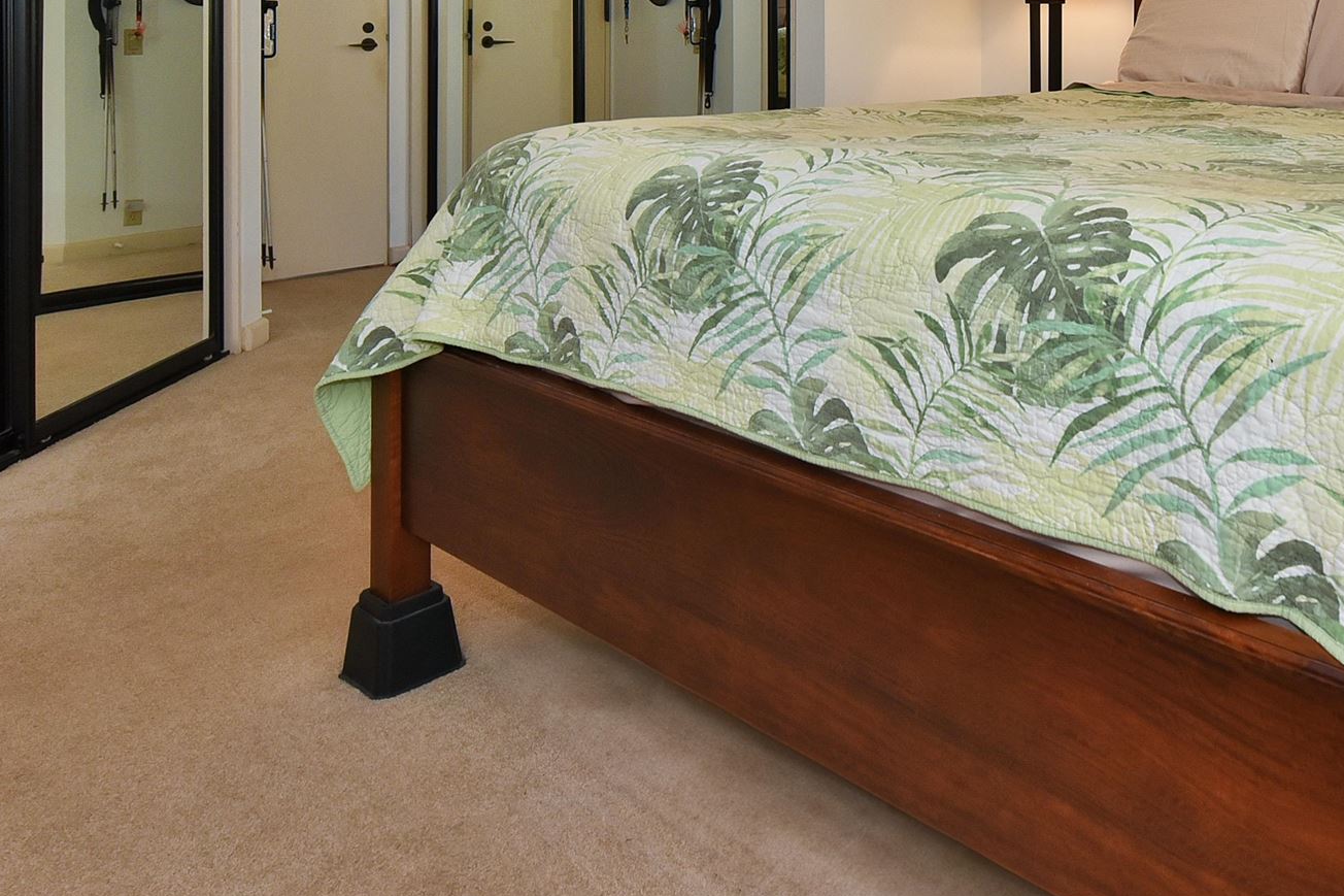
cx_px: 1039
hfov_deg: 54.1
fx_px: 1232
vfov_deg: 36.0
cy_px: 1
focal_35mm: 33
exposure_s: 1/60
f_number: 16
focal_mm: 14
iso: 6400
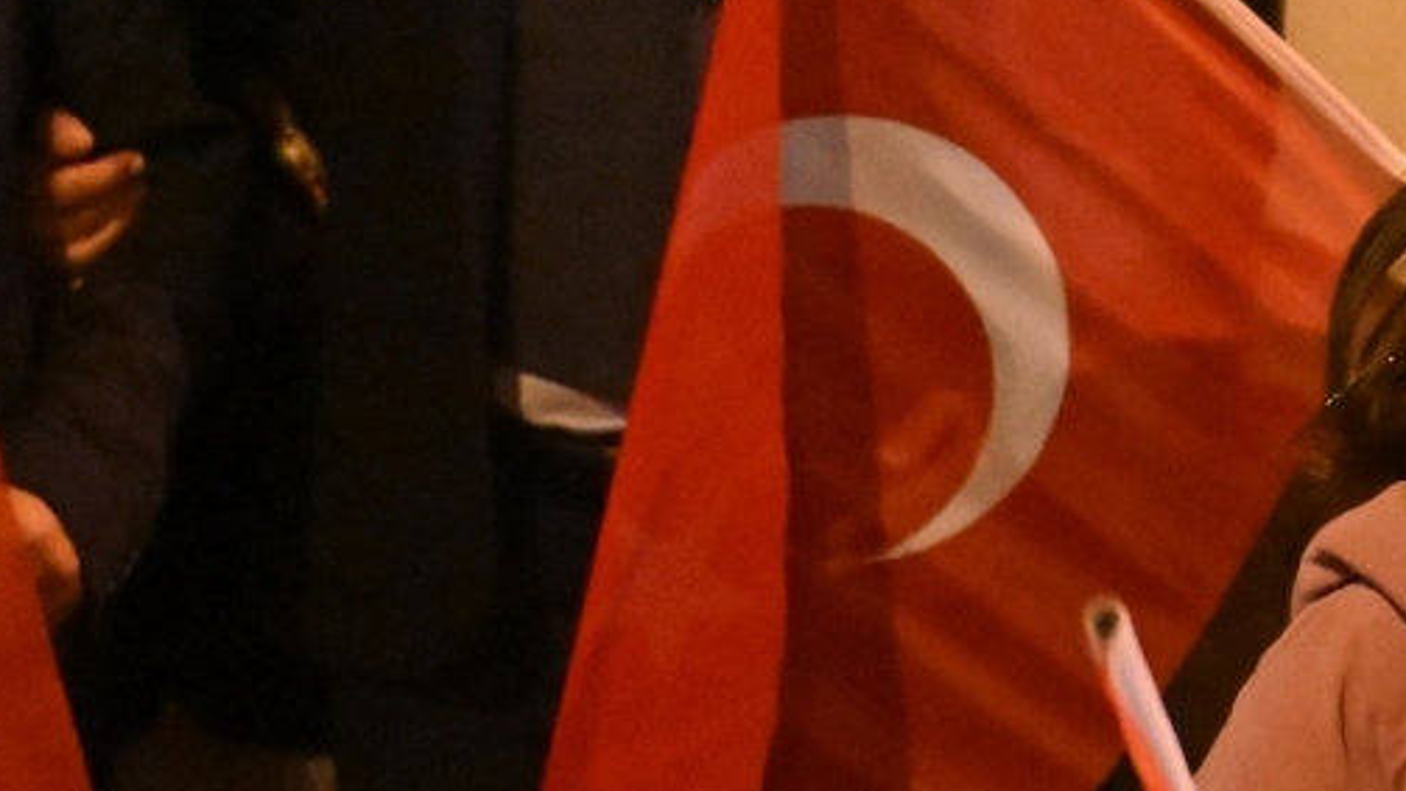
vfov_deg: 7.5
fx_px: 6003
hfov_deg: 12.1
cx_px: 2692
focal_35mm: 161
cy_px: 53
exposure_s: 1/160
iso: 12800
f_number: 2.8
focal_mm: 35
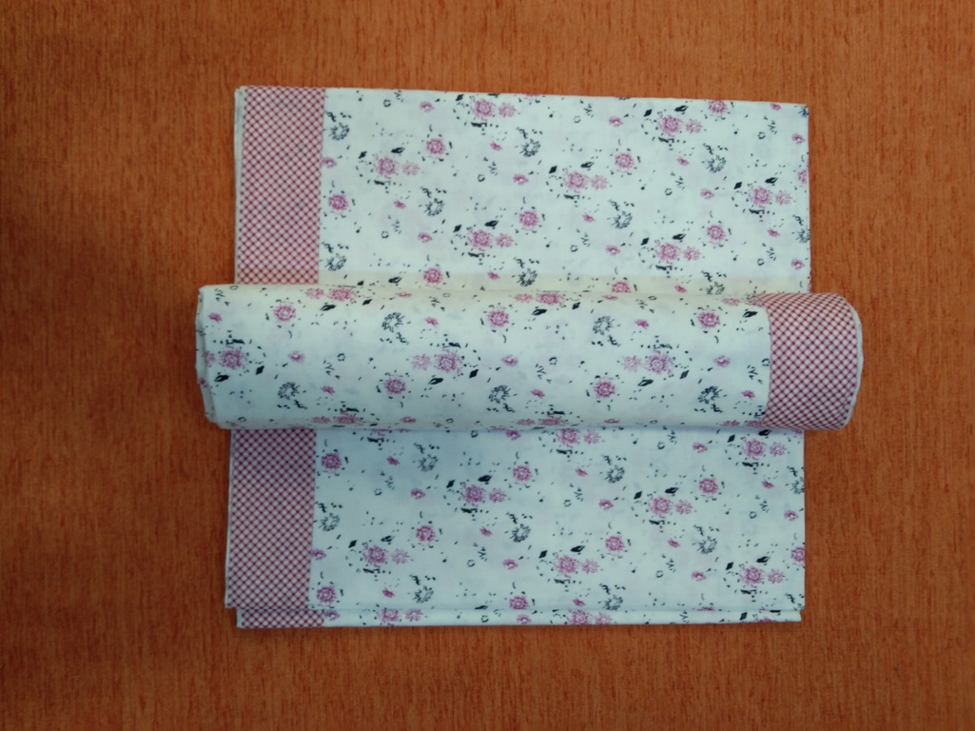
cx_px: 488
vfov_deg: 45.4
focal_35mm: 31
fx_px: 873
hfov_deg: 58.4
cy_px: 366
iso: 164
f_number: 2.2
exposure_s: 1/50
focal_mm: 3.69
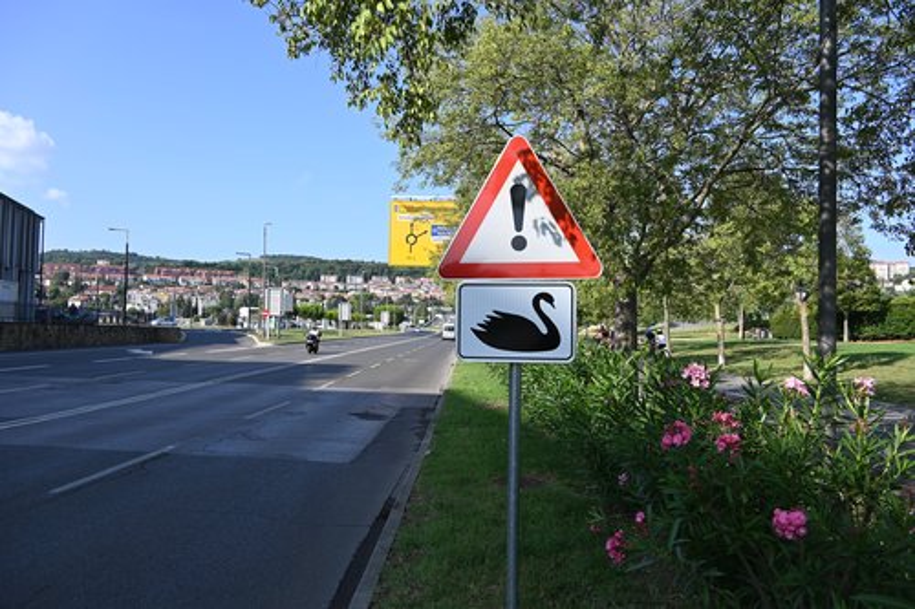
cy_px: 304
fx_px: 686
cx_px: 458
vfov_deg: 47.9
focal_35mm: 27
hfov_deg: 67.4
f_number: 6.3
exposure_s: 1/250
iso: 100
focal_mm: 18
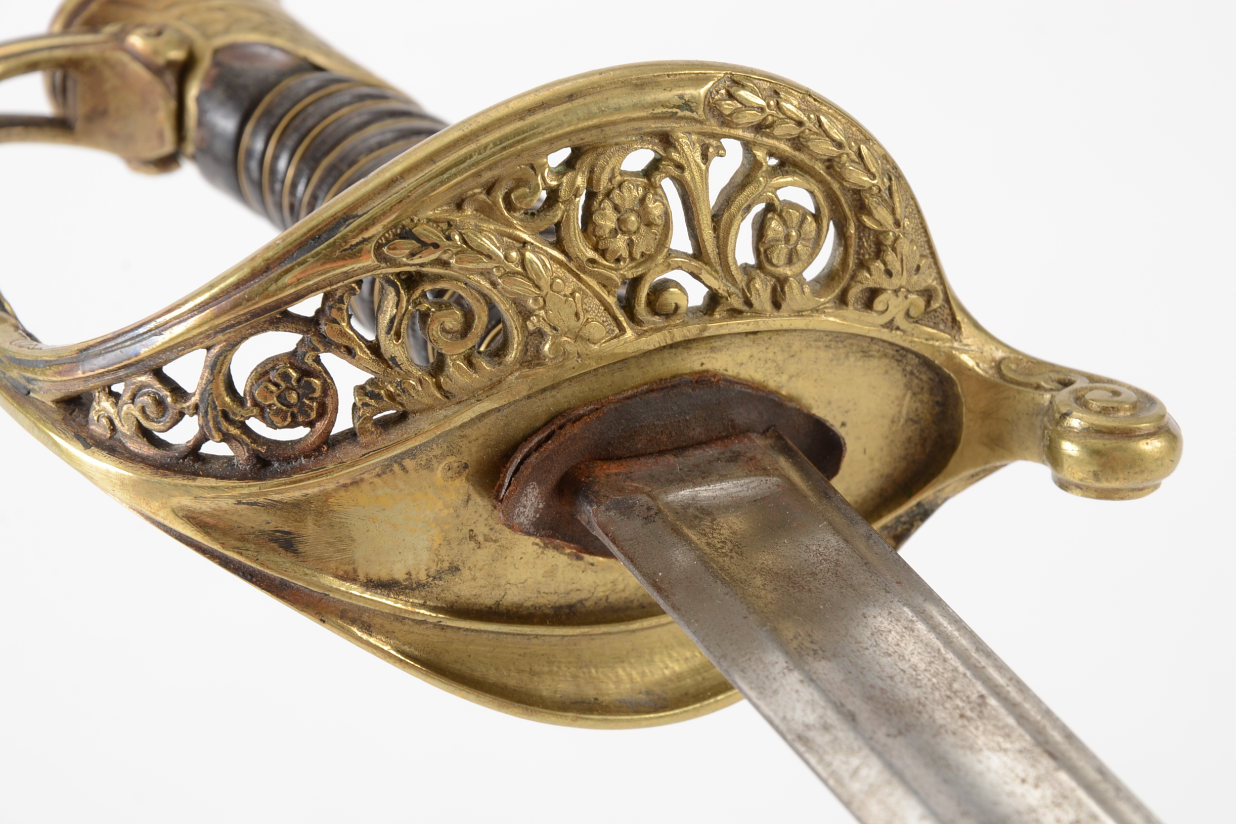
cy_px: 412
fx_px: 5441
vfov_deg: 8.7
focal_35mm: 159
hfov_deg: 13.0
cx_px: 622
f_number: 11
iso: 200
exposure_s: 1/125
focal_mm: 105
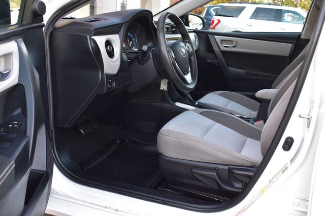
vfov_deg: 35.5
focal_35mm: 38
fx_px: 338
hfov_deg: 51.3
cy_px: 108
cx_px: 162
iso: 1100
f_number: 6.3
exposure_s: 1/15
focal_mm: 25
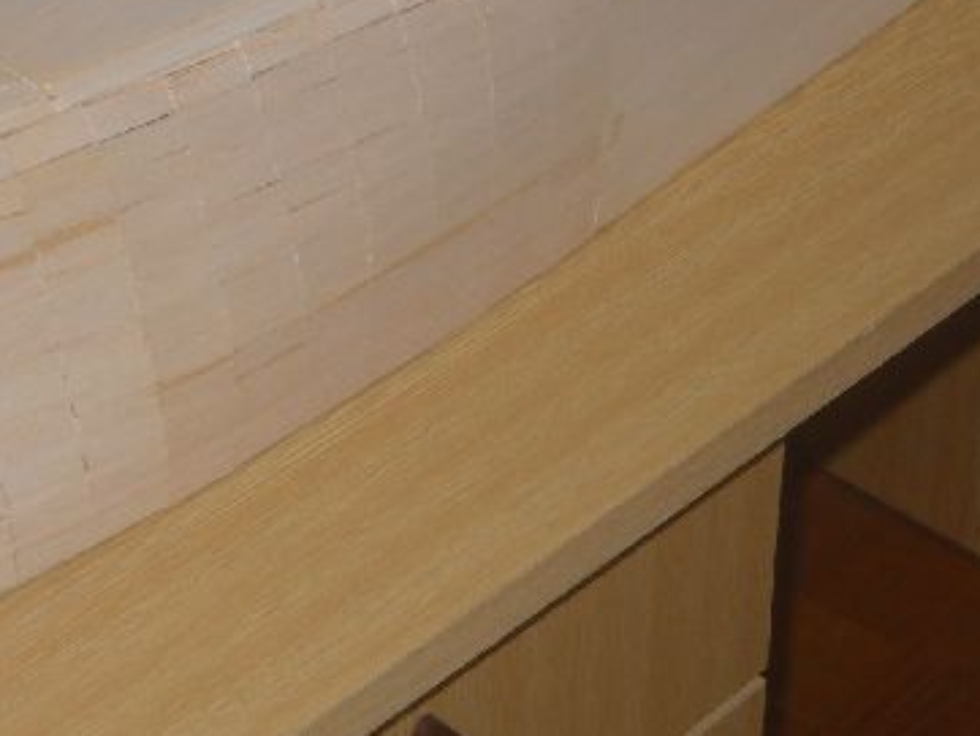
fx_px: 4078
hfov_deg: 13.7
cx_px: 385
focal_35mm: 144
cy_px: 81
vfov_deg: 10.3
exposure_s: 1/60
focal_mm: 10.84
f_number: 4
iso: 64
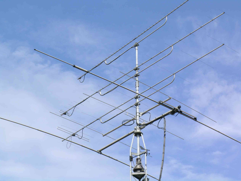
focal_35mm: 116
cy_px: 90
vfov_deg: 12.8
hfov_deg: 17.0
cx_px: 120
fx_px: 808
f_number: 7.3
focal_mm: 24
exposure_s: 1/169
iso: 50
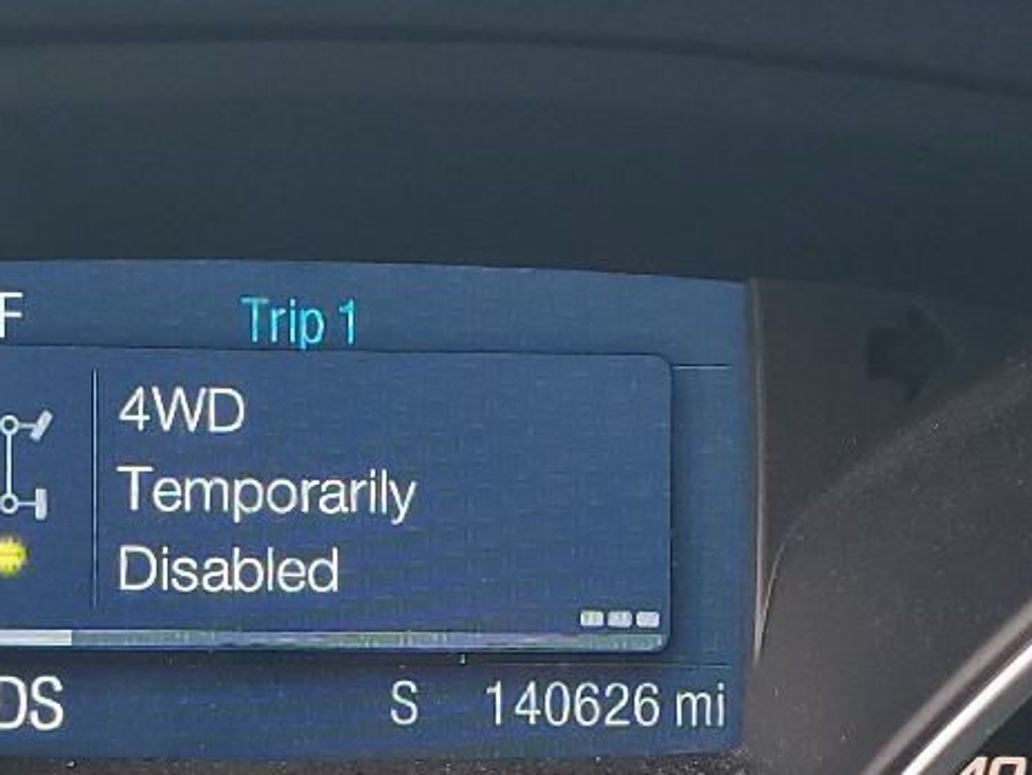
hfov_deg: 21.5
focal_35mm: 90
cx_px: 214
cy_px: 561
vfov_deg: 16.4
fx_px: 2685
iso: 72
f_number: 1.5
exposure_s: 1/60.2
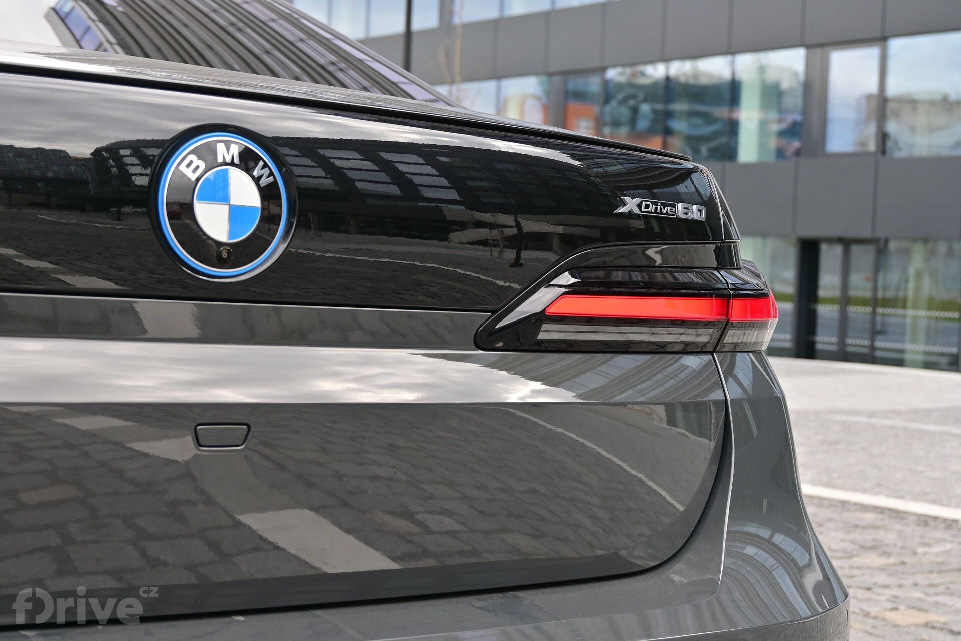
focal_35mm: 64
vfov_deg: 21.1
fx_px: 1722
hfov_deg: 31.2
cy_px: 320
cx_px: 480
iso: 100
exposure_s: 1/100
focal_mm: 43
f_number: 6
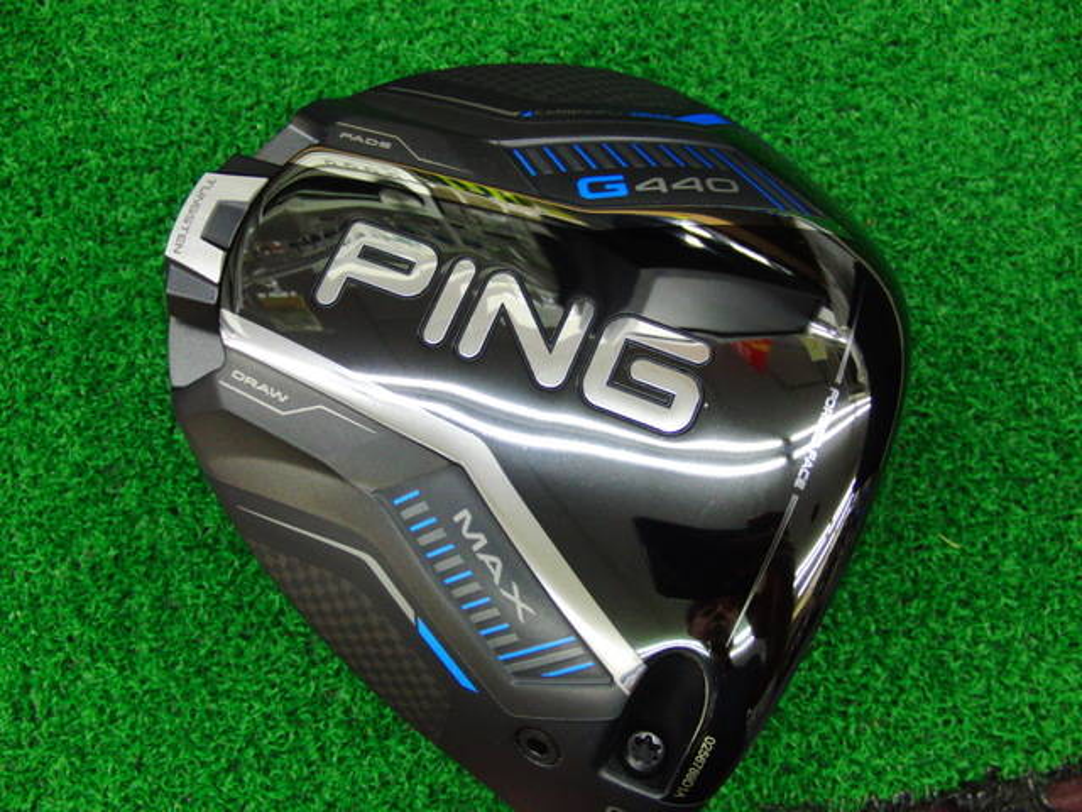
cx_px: 541
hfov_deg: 50.1
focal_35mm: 37
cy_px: 406
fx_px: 1157
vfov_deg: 38.7
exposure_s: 1/40
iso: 400
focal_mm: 6.42
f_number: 3.6
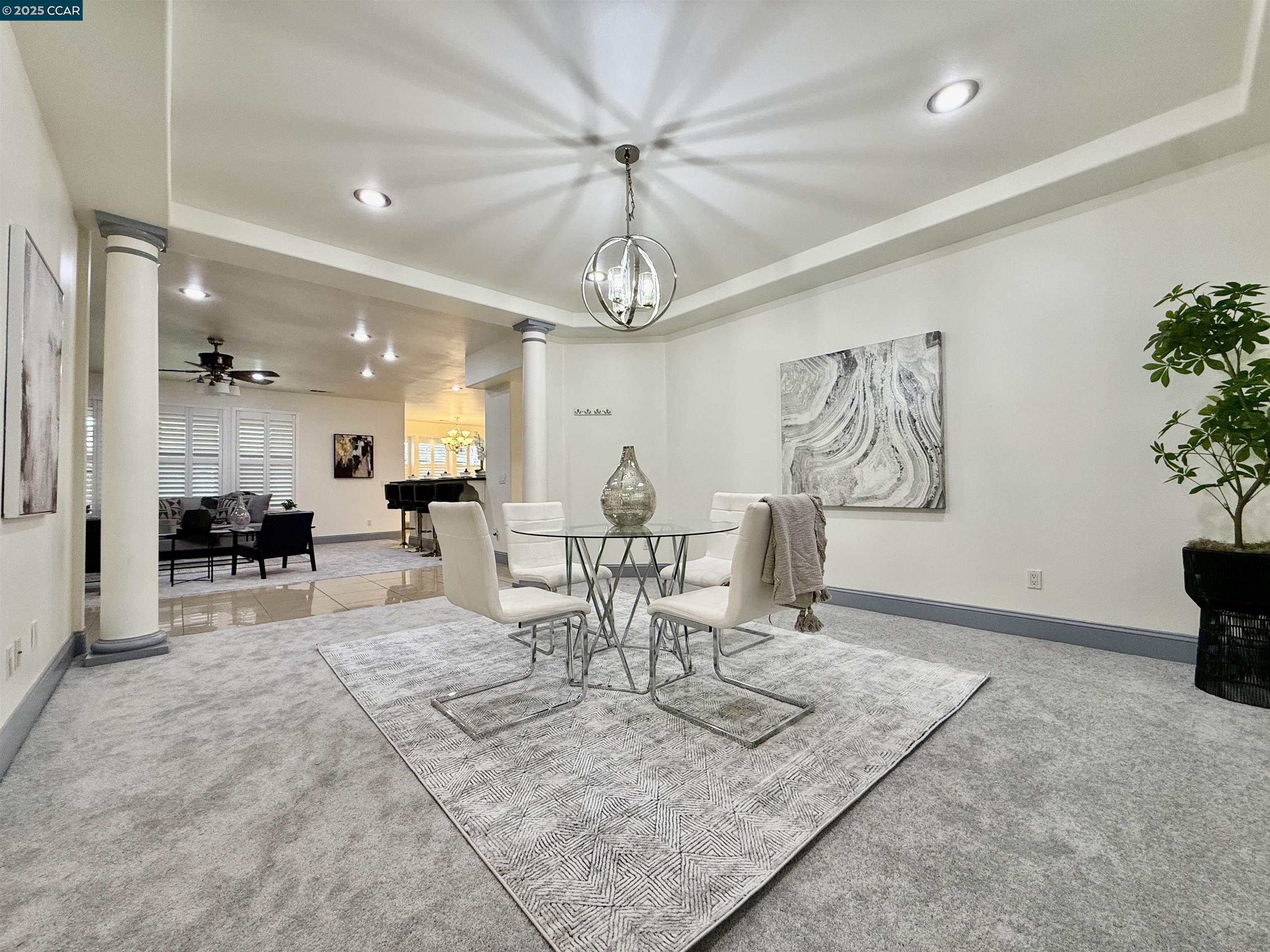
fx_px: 514
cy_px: 476
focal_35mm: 14
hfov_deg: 102.1
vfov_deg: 85.7
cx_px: 635
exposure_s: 1/120
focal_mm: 2.22
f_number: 2.2
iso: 200
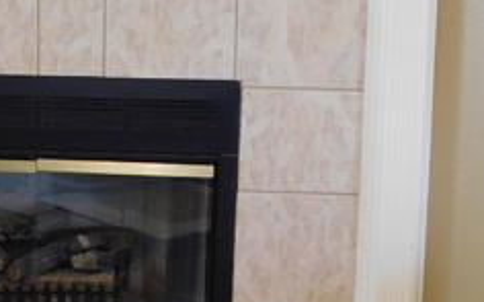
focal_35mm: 115
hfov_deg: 17.8
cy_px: 127
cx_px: 25
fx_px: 1515
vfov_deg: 11.4
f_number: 3.6
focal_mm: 7.1
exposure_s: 1/8
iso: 400
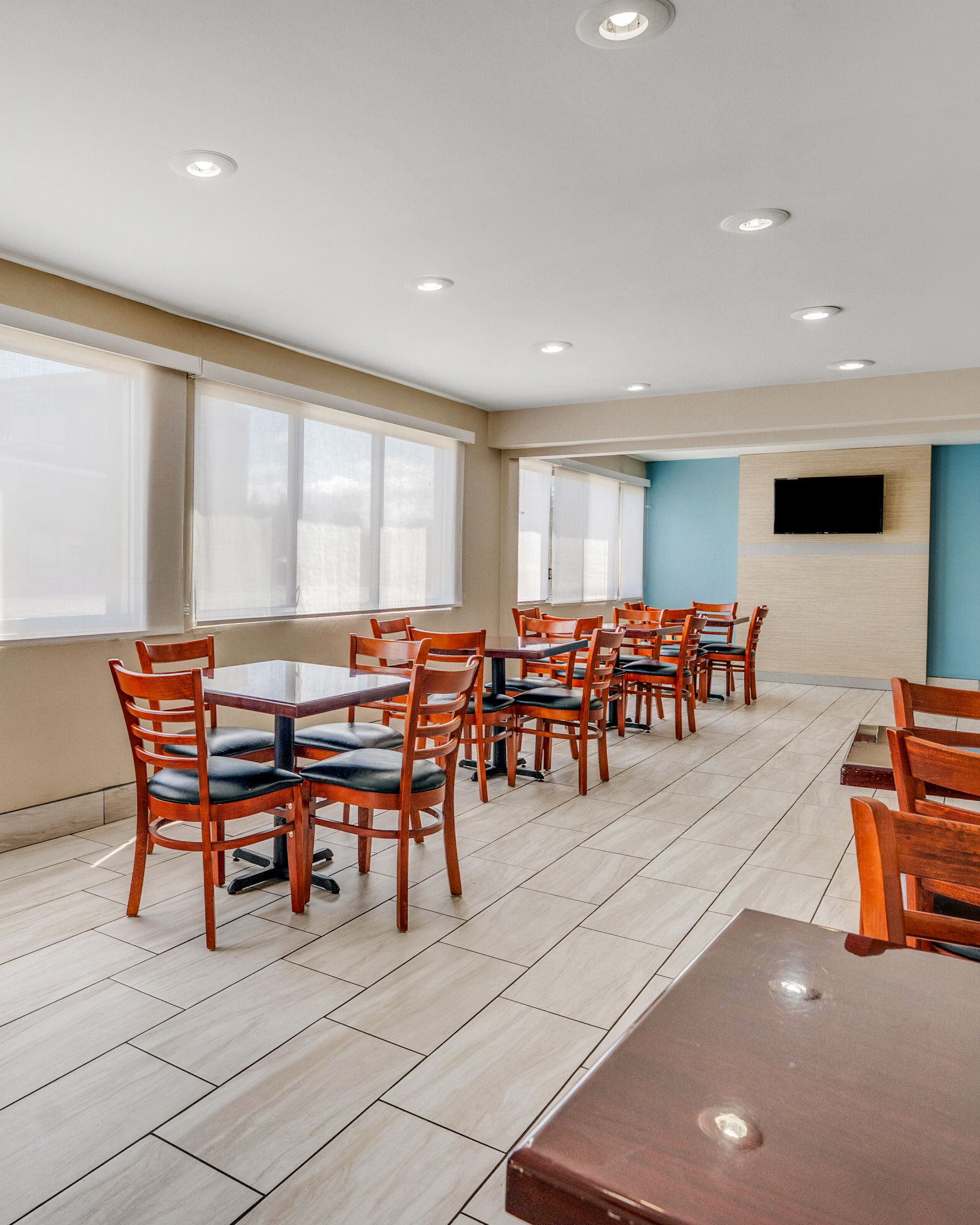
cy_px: 623
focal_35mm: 23
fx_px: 839
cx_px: 266
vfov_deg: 72.3
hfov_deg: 58.0
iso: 800
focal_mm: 16.1
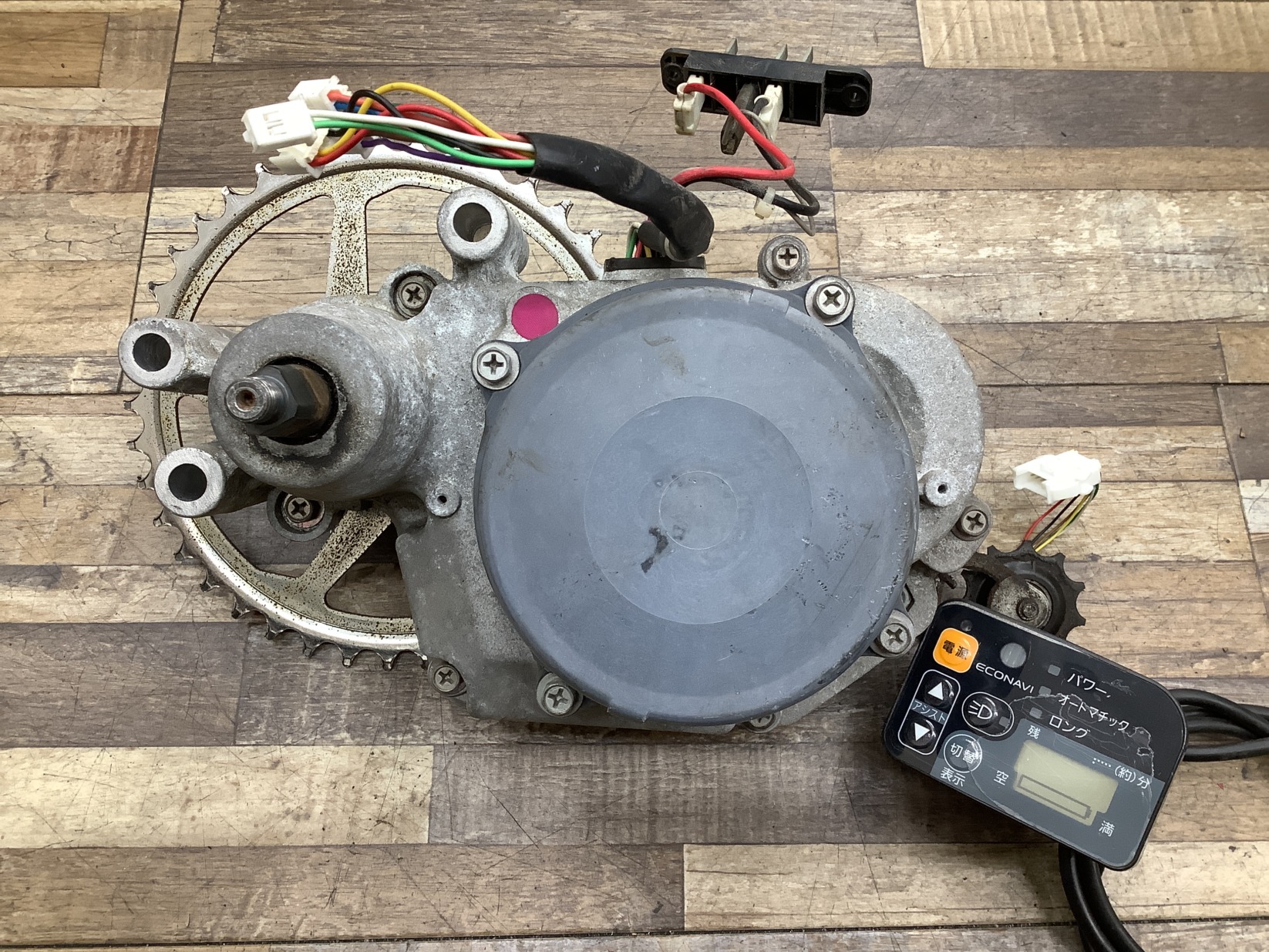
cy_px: 476
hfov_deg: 58.3
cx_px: 634
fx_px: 1137
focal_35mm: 31
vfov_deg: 45.5
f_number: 2.4
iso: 125
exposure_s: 1/50
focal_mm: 3.3
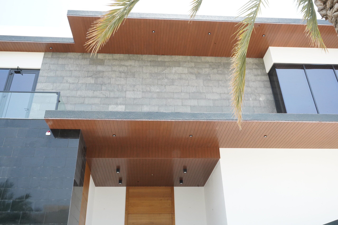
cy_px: 112
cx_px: 169
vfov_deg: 40.5
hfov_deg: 58.0
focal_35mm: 32
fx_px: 305
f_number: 22
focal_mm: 32.5
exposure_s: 1/160
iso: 2000
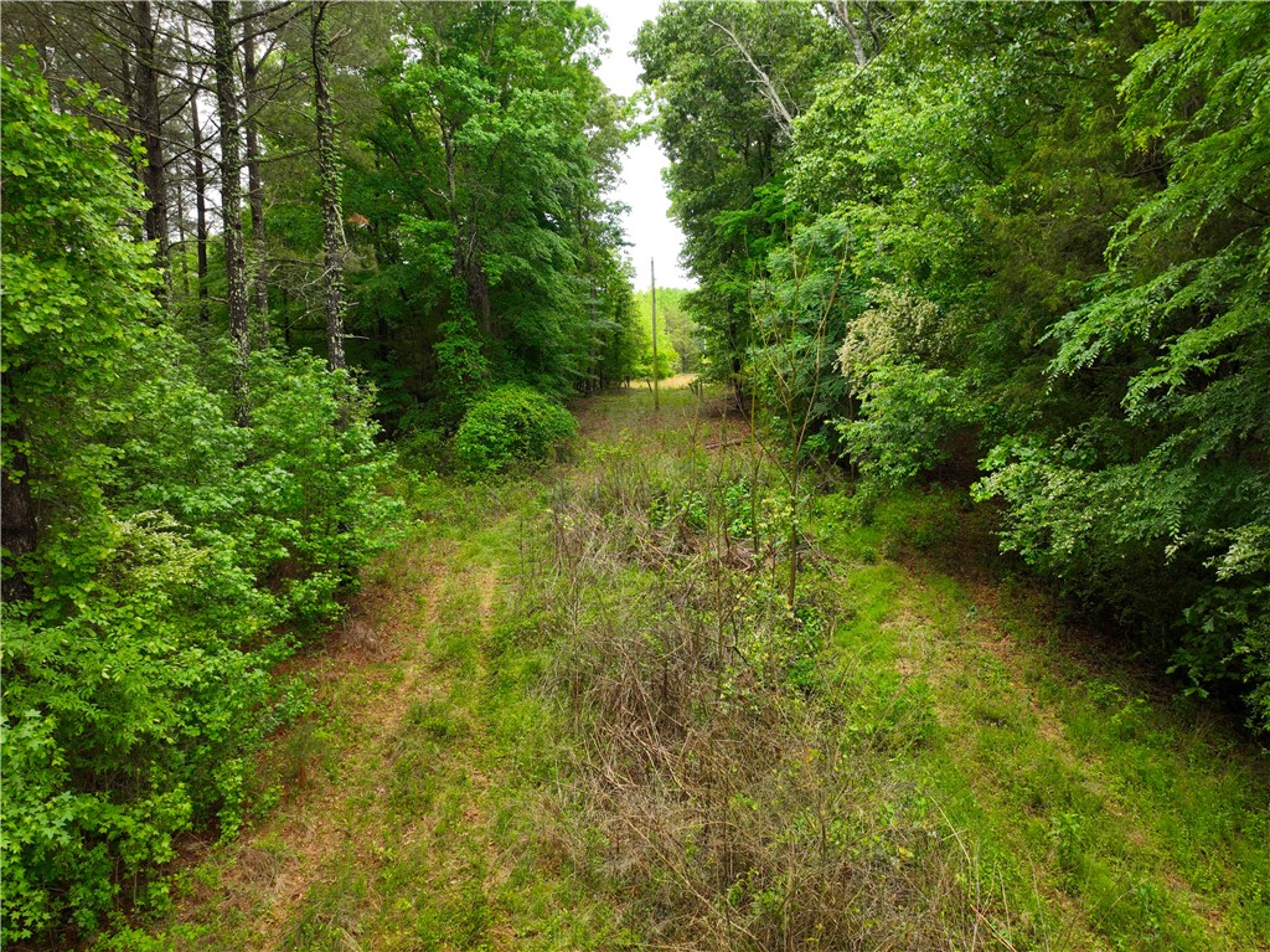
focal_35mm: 24
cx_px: 635
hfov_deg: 71.6
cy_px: 476
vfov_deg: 56.8
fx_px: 880
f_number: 2.8
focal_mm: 12.29
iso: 100
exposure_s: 1/30
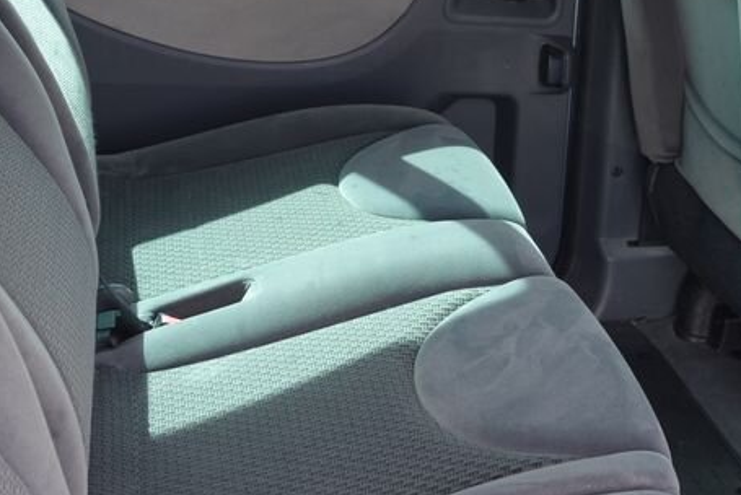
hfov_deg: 29.6
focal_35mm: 63
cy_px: 12
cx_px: 751
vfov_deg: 21.0
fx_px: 1298
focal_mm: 10.4
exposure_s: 1/100
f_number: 2.8
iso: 125
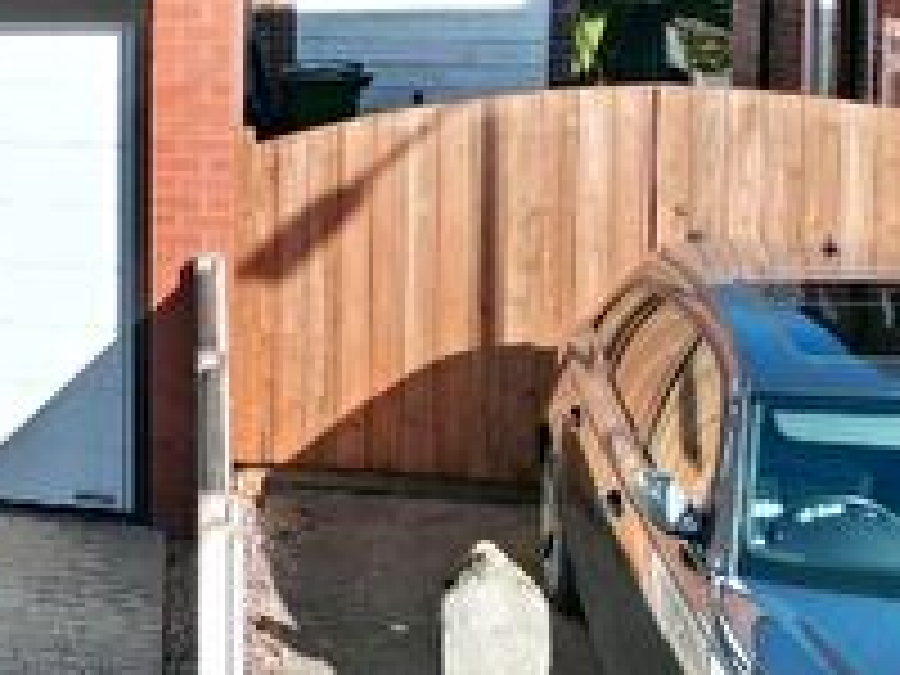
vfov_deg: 17.3
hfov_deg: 19.3
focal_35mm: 84
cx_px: -572
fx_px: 2184
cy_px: 65
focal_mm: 6.72
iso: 200
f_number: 1.7
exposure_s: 1/4000
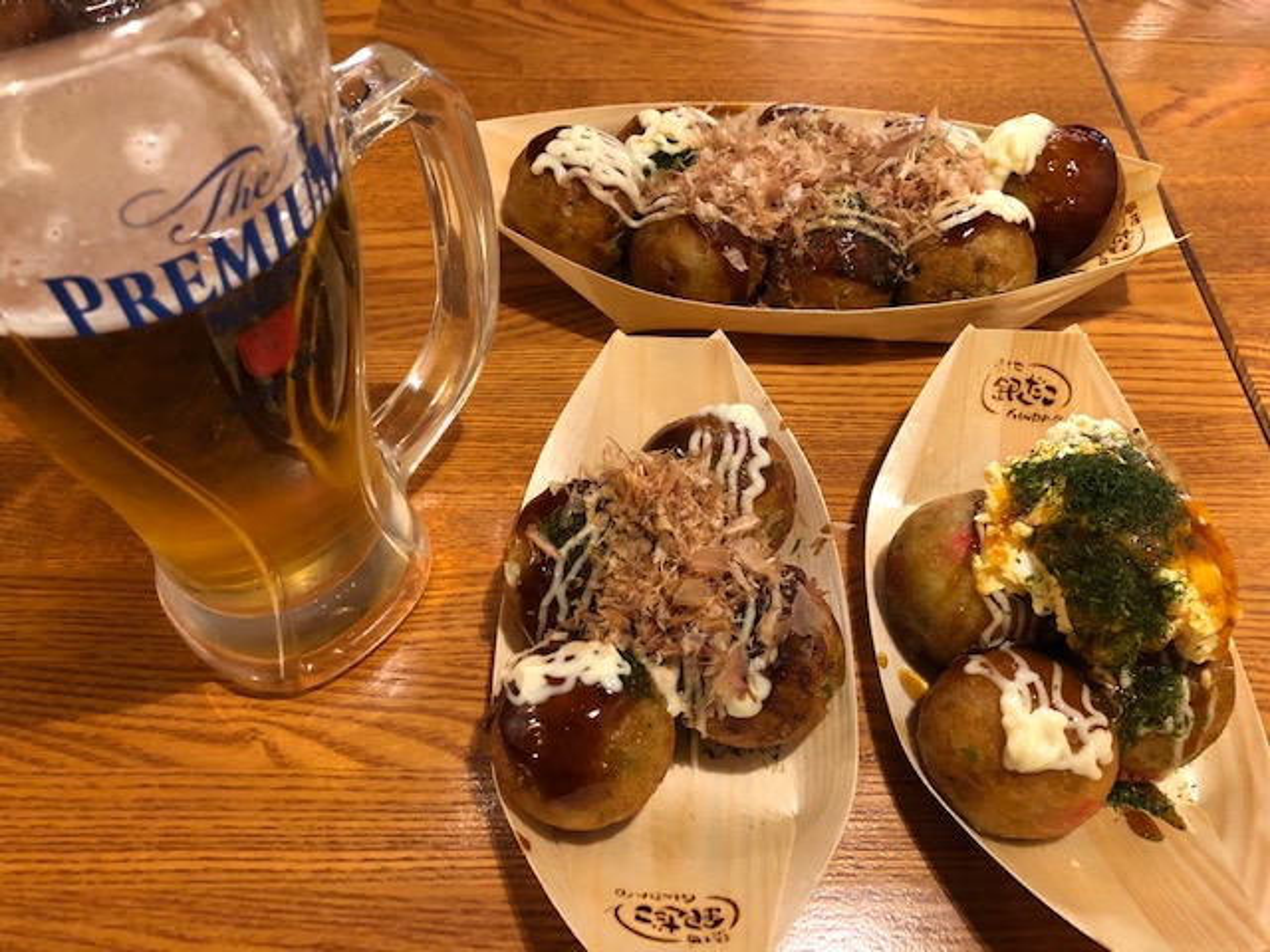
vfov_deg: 49.7
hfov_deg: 63.4
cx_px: 635
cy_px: 476
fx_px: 1027
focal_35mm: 28
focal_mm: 3.99
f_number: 1.8
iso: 100
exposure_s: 1/17
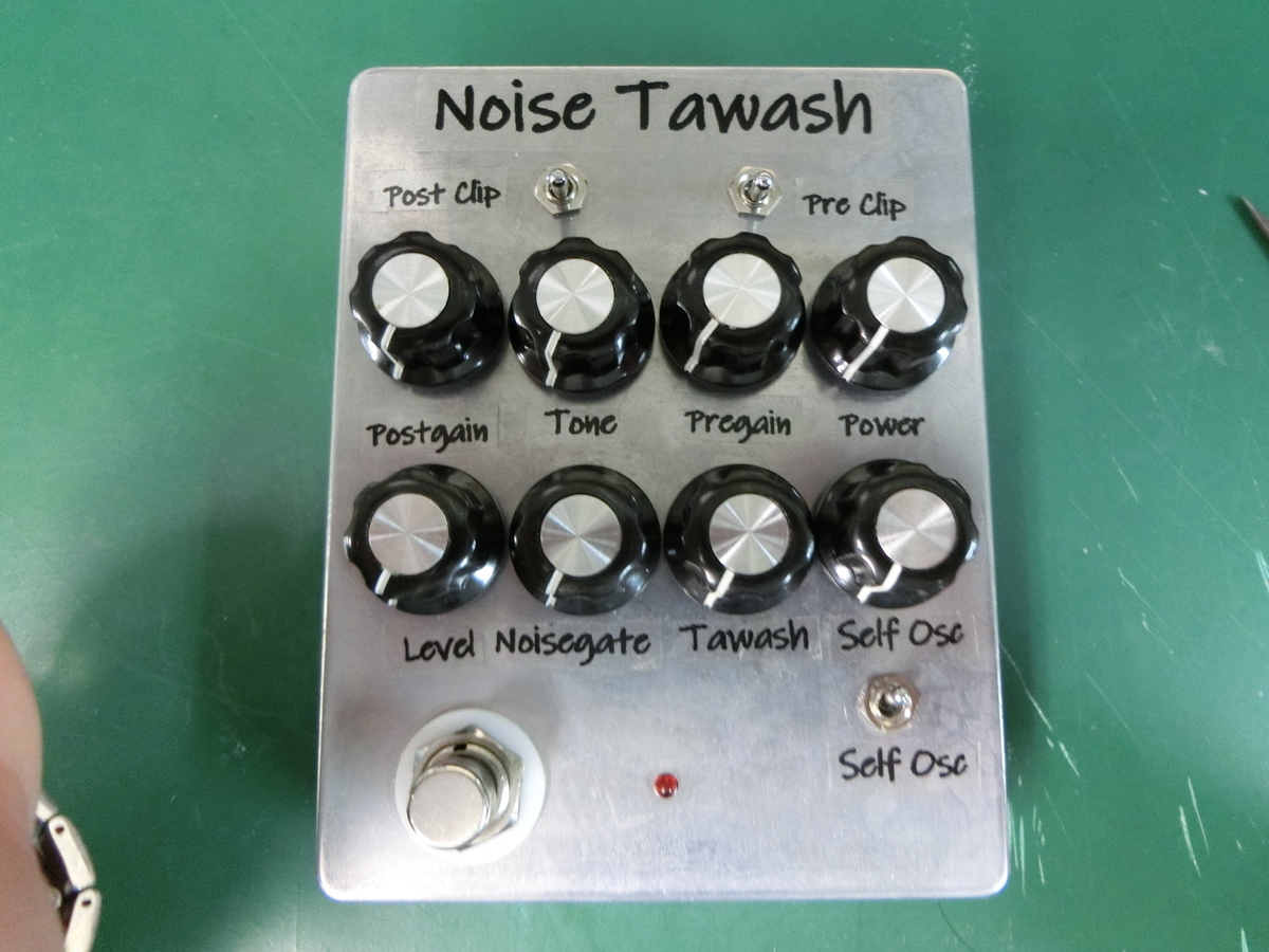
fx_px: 916
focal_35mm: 25
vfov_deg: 54.9
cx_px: 634
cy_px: 476
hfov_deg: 69.4
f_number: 3.5
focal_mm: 4.5
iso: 640
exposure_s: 1/25
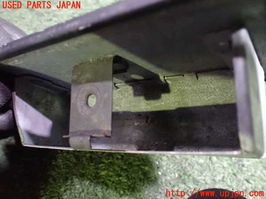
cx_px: 133
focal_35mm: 30
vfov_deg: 46.8
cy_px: 100
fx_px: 231
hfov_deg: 60.0
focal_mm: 5.4
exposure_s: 1/25
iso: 1600
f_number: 2.3
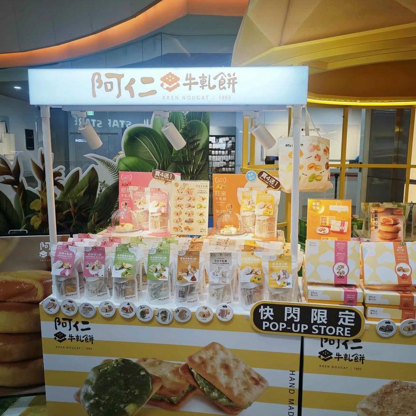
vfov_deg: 57.3
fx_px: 381
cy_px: 214
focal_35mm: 28
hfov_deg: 57.3
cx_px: 221
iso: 125
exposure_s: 1/423
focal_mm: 8.72
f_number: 2
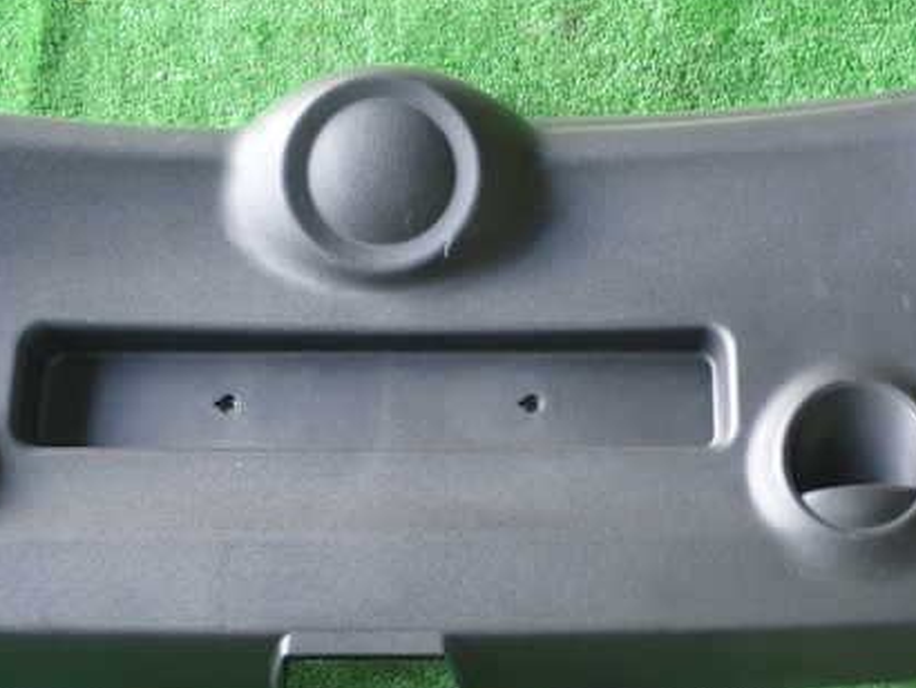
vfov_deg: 24.4
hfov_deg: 32.0
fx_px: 1589
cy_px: 369
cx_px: 579
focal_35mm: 60
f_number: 2.8
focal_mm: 7.31
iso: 400
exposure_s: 1/40
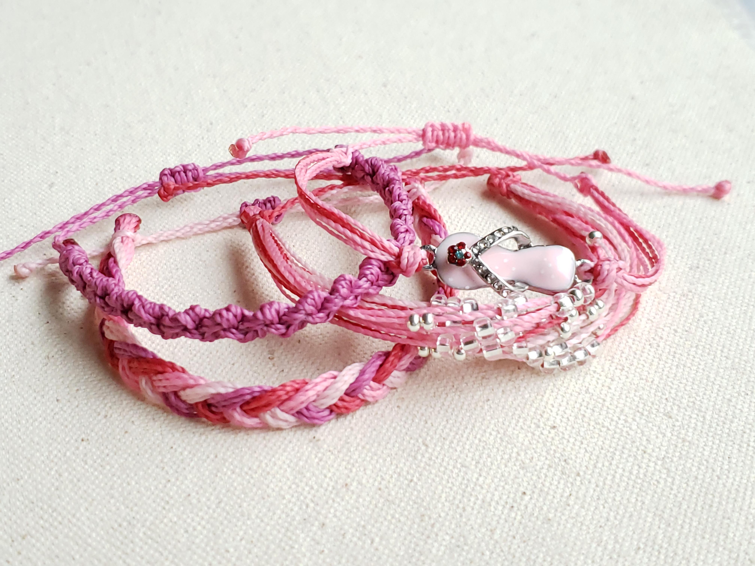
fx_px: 567
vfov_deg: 53.1
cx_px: 378
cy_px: 283
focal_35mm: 26
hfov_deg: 67.3
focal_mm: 4.3
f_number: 1.5
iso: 320
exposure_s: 1/60
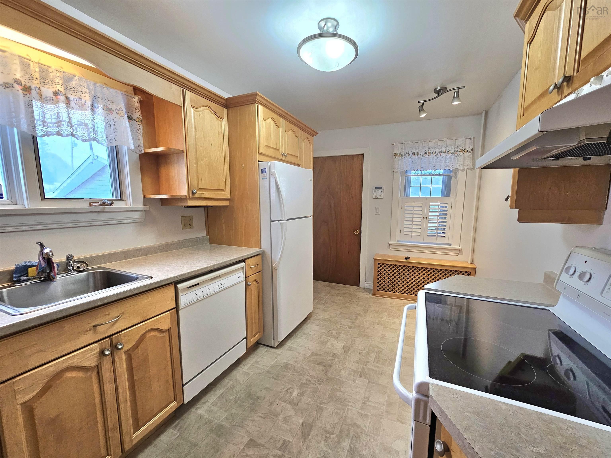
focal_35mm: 13
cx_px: 306
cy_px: 229
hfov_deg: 106.2
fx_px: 229
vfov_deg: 89.9
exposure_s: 1/60.2
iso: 160
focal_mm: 2.2
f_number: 2.2
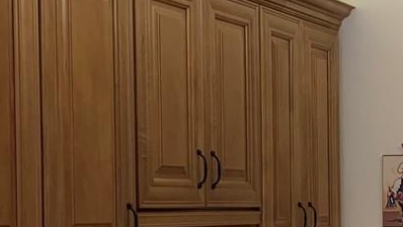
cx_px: 346
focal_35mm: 111
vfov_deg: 10.7
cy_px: 304
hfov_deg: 19.0
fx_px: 1187
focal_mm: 4.25
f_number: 1.8
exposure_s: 1/60
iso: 100
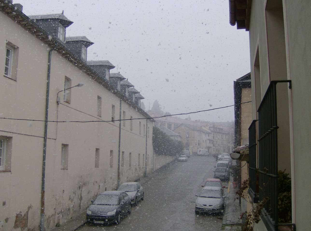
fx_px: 323
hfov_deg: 51.5
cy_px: 116
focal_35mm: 36
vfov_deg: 39.5
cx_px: 156
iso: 100
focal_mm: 6
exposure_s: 1/446
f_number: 2.8
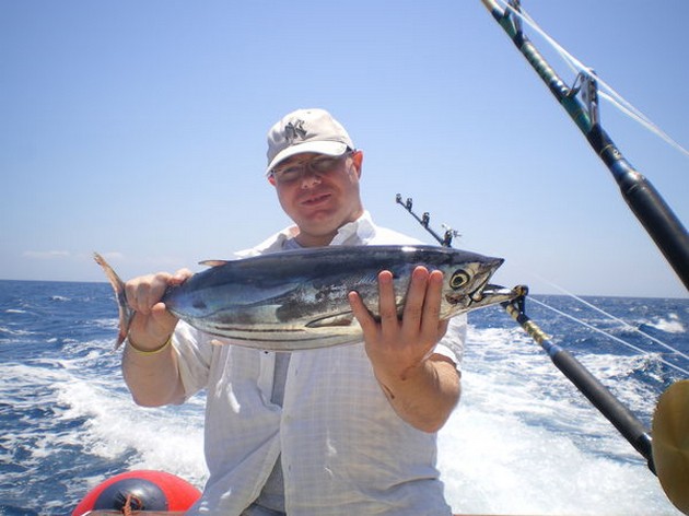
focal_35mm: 36
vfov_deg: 39.6
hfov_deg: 51.4
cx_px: 344
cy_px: 258
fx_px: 716
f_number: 4.6
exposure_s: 1/500
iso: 50
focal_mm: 6.3
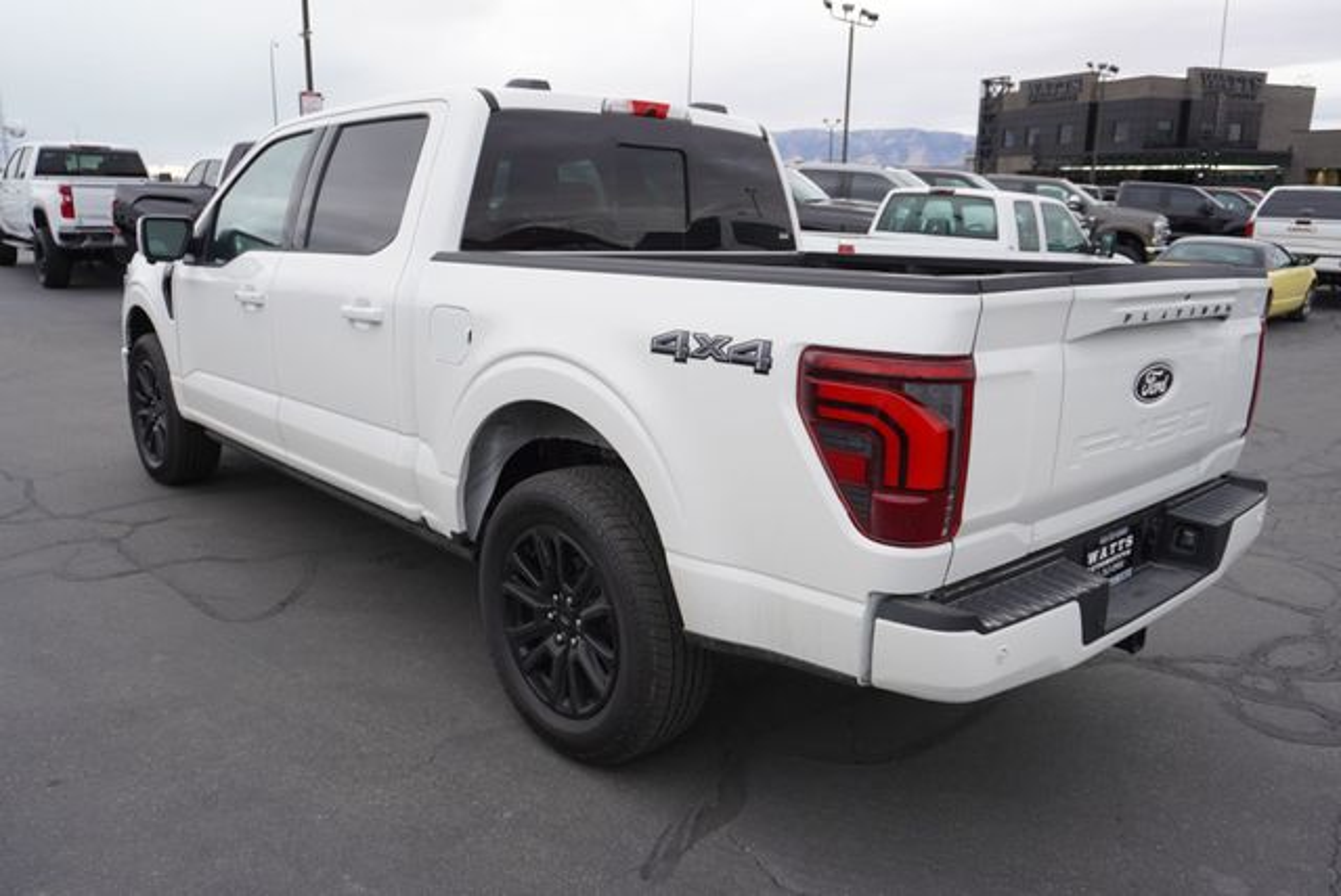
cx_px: 670
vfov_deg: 48.0
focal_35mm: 27
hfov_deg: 67.3
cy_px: 448
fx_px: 1007
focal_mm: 18
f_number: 4
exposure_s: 1/60
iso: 100
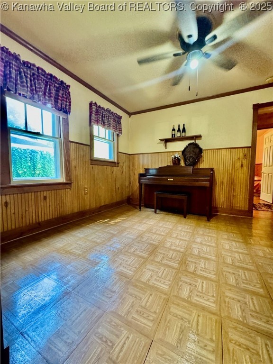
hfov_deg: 85.7
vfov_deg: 102.1
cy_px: 182
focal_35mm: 14
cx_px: 136
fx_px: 147
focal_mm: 2.22
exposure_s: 1/60
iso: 640
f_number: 2.2
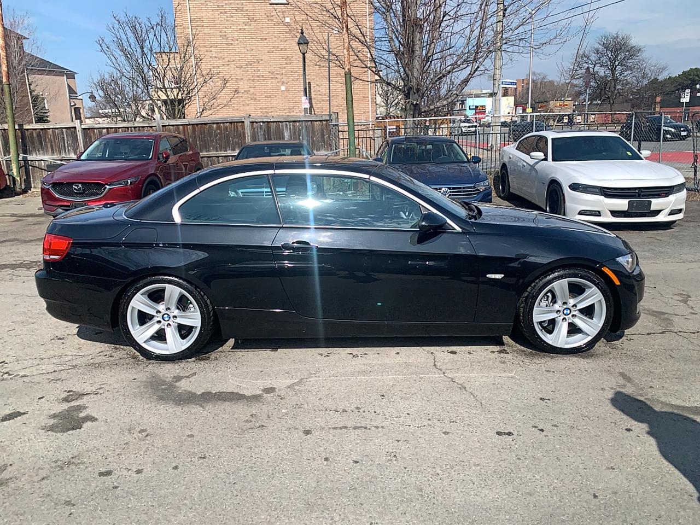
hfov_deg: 67.3
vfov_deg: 53.1
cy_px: 262
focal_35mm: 26
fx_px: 526
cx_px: 350
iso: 25
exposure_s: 1/2890
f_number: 1.8
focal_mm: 4.25
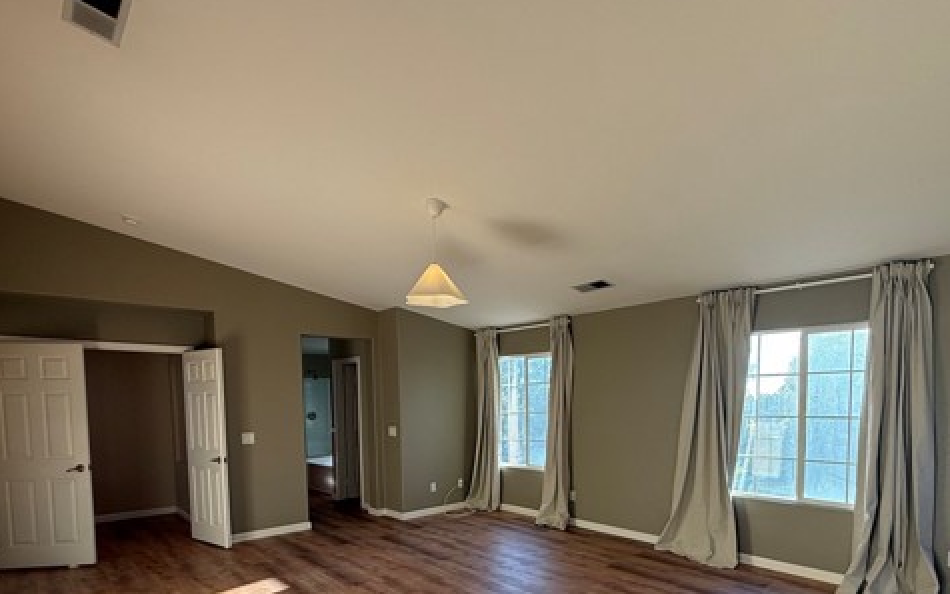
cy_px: 434
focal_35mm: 20
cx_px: 536
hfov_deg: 84.6
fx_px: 518
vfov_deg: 57.1
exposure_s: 1/123
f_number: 2.2
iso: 64
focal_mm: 2.22
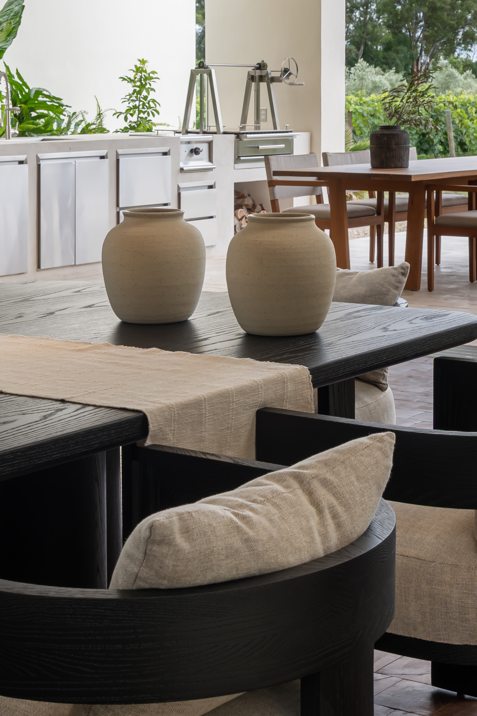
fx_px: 1471
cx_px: 363
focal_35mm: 74
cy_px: 140
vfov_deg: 26.8
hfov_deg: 18.3
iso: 250
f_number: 10
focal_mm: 38
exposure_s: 1/20
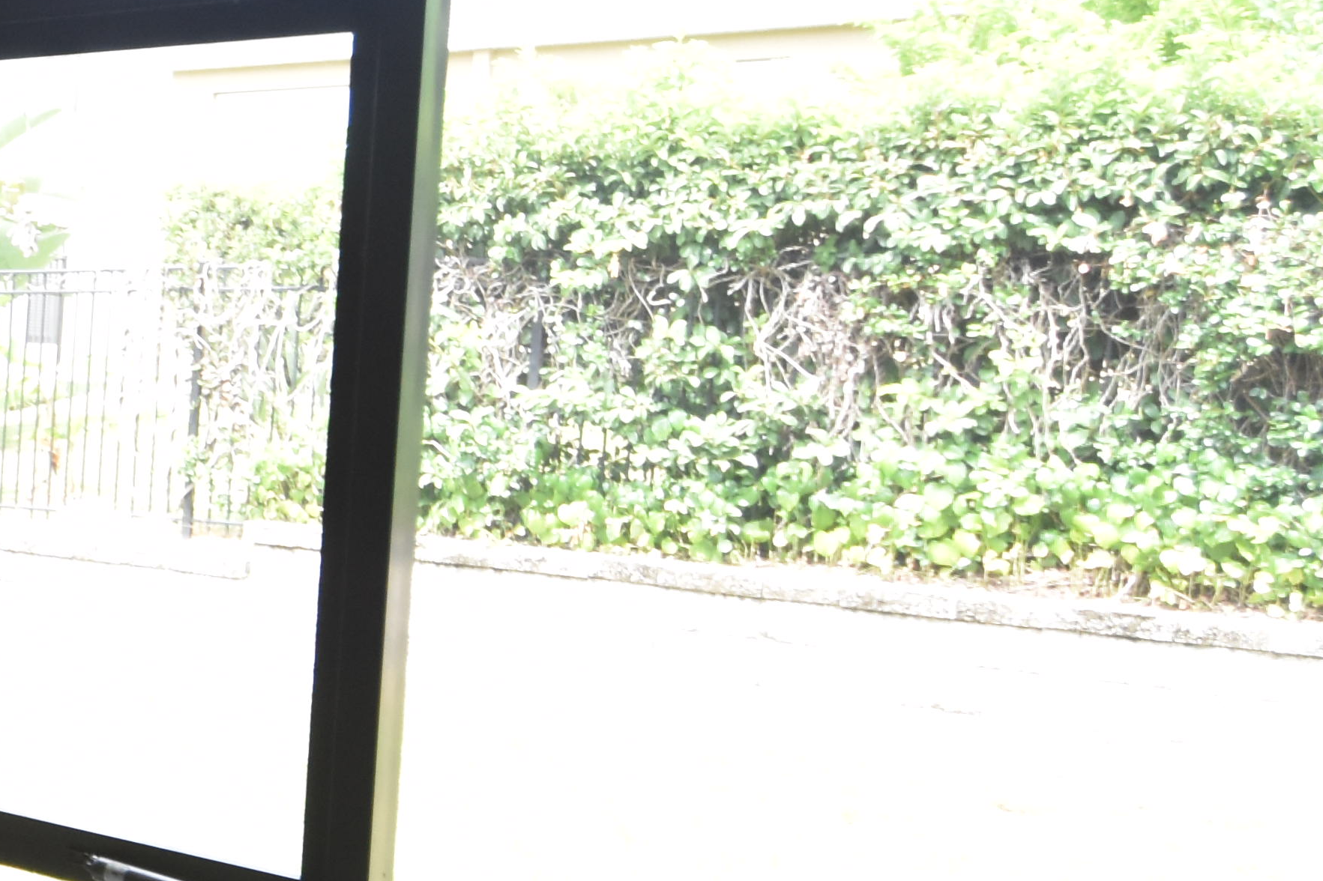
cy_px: 426
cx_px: -352
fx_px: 1874
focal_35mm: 51
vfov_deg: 26.5
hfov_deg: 31.2
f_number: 3.5
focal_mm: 10
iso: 800
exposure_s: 1/250
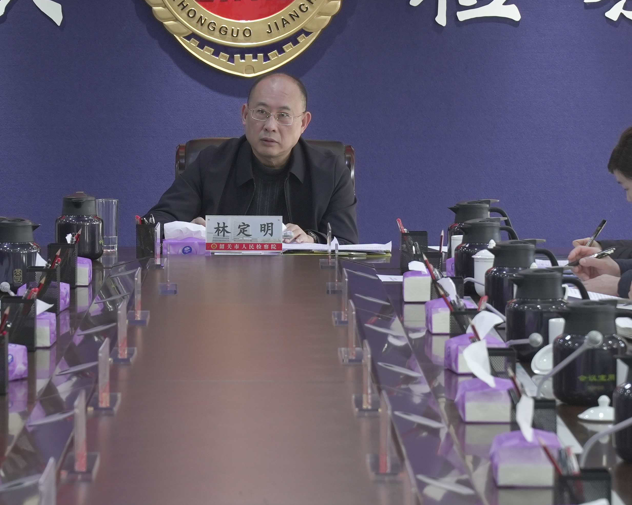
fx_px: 3498
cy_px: 278
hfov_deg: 10.3
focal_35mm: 187
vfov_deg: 8.3
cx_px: 295
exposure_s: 1/50
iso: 640
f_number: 6.3
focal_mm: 70
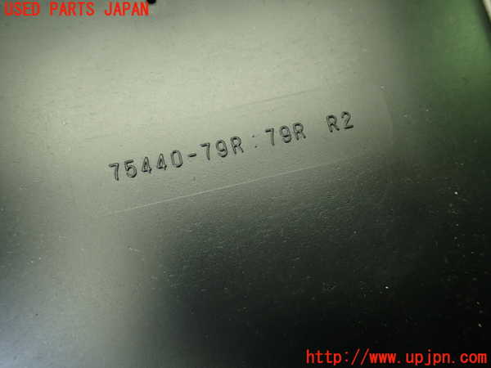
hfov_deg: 69.4
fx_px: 355
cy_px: 184
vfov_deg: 54.9
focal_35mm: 25
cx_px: 246
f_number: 2
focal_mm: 4.5
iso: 200
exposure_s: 1/50
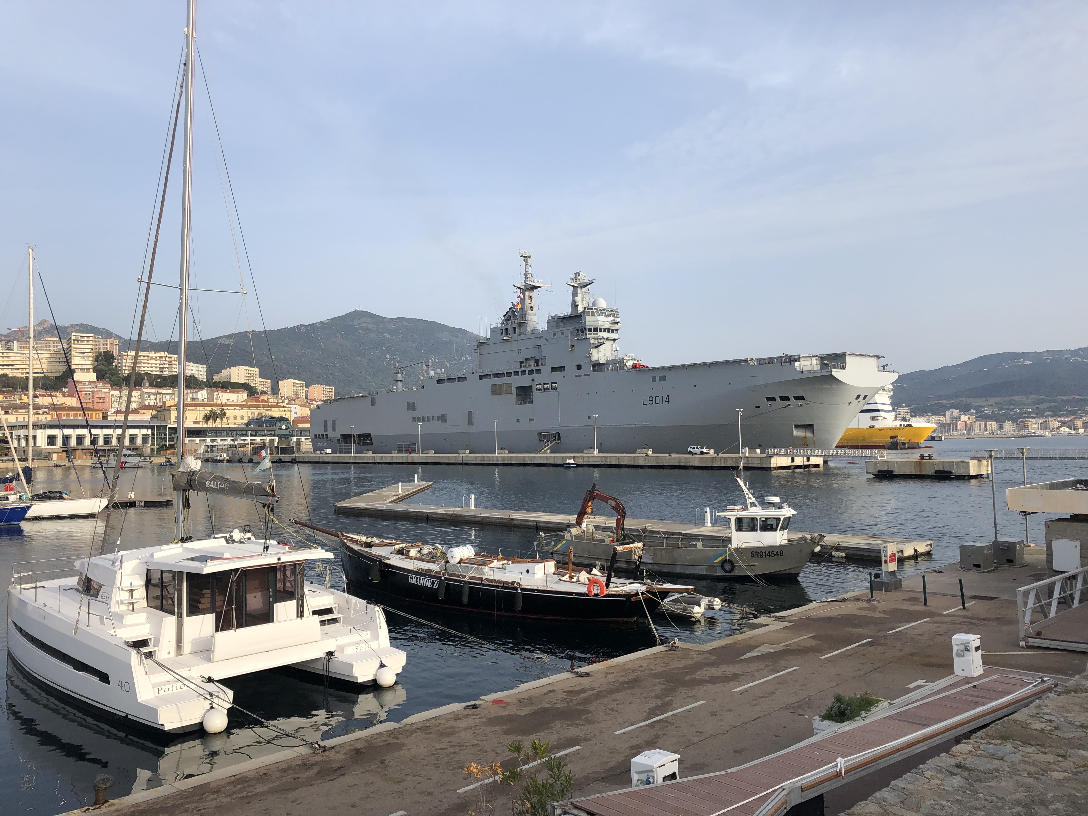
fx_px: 880
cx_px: 544
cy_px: 408
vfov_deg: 49.7
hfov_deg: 63.4
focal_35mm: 28
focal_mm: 3.99
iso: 20
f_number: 1.8
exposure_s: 1/1499
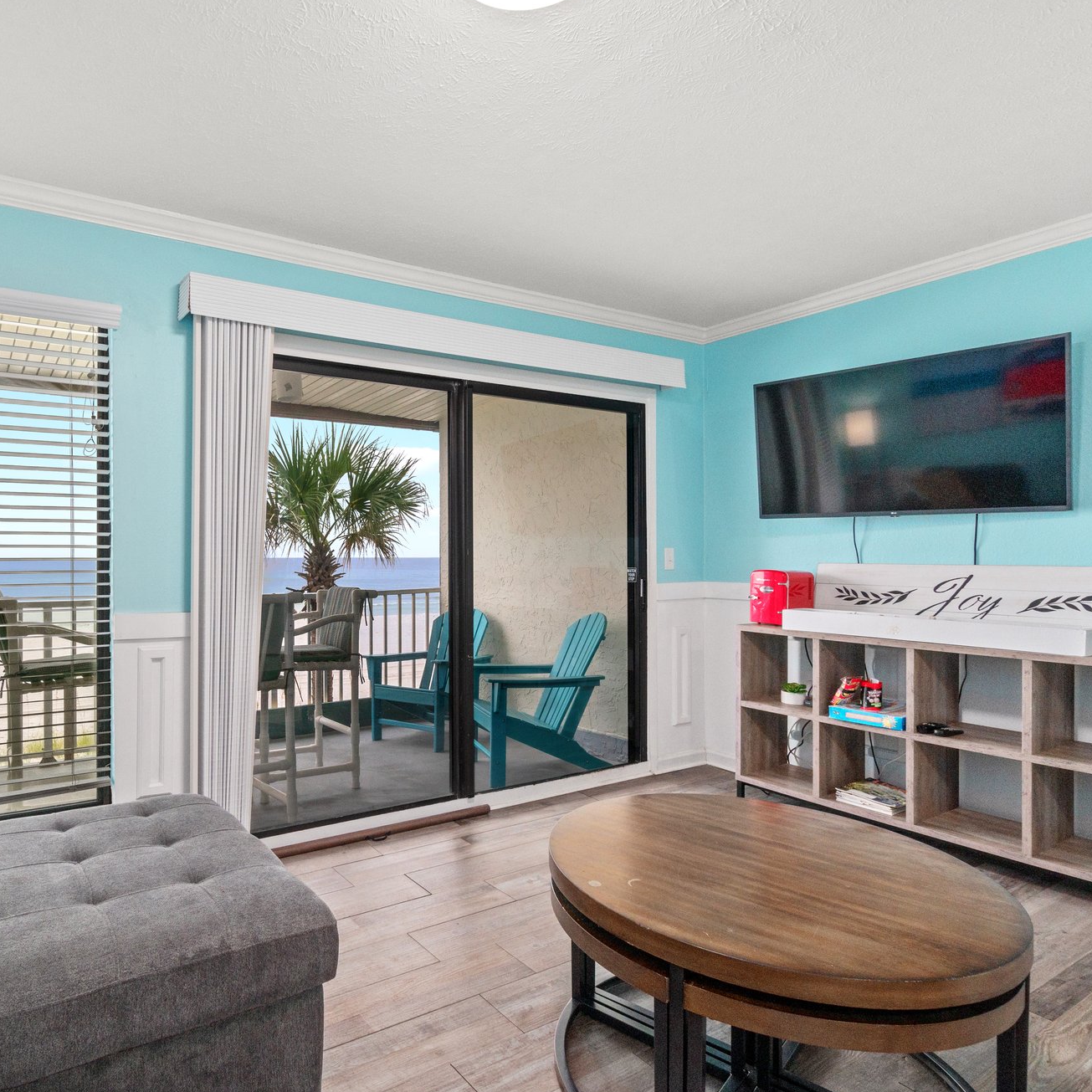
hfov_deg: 72.4
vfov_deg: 74.8
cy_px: 547
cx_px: 358
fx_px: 714
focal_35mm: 20
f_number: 8
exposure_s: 1/30
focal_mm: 10
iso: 800
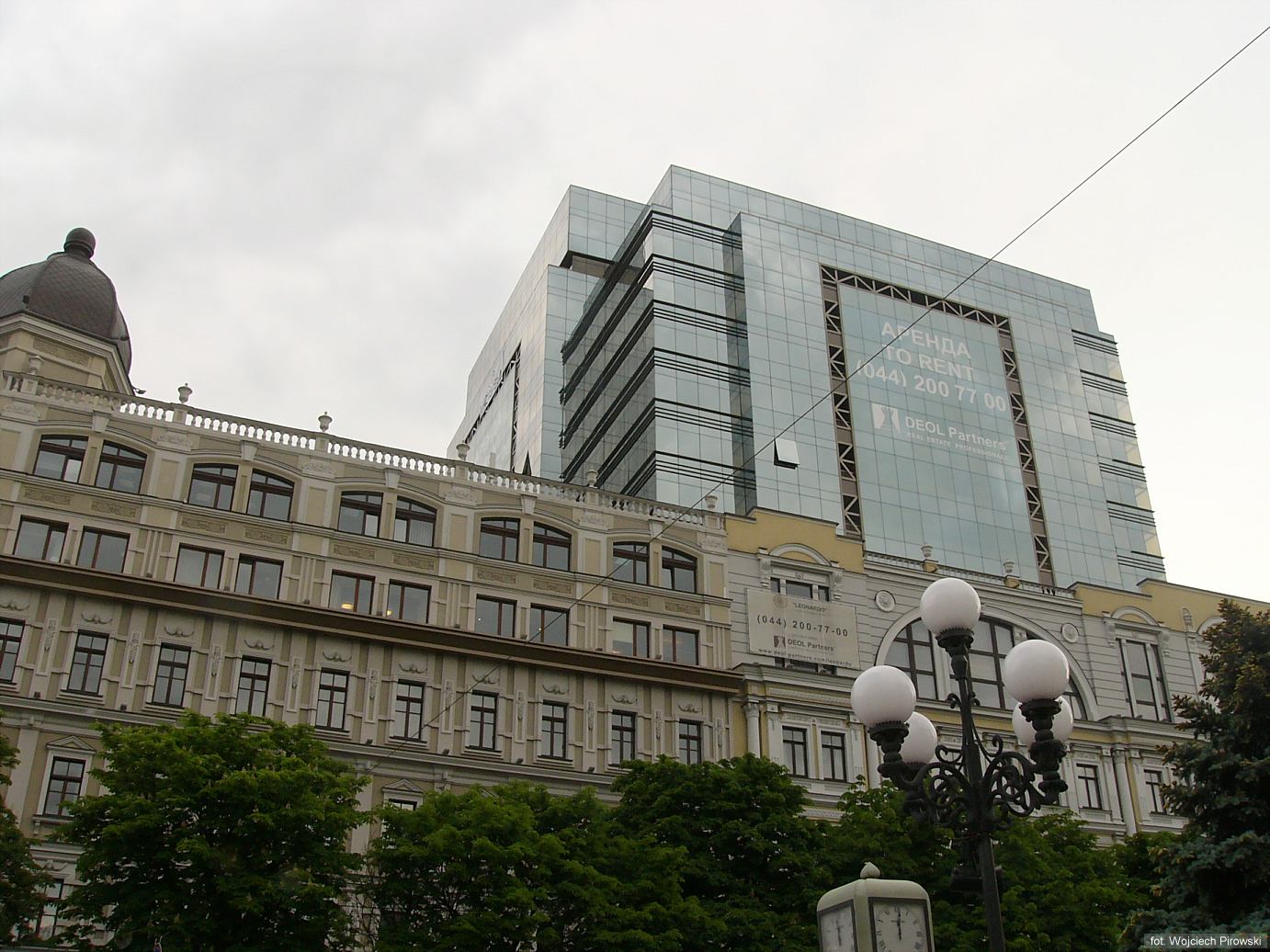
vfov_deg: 39.6
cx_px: 635
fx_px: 1321
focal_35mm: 36
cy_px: 476
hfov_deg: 51.4
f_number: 6.5
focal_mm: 6
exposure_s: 1/160
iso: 100
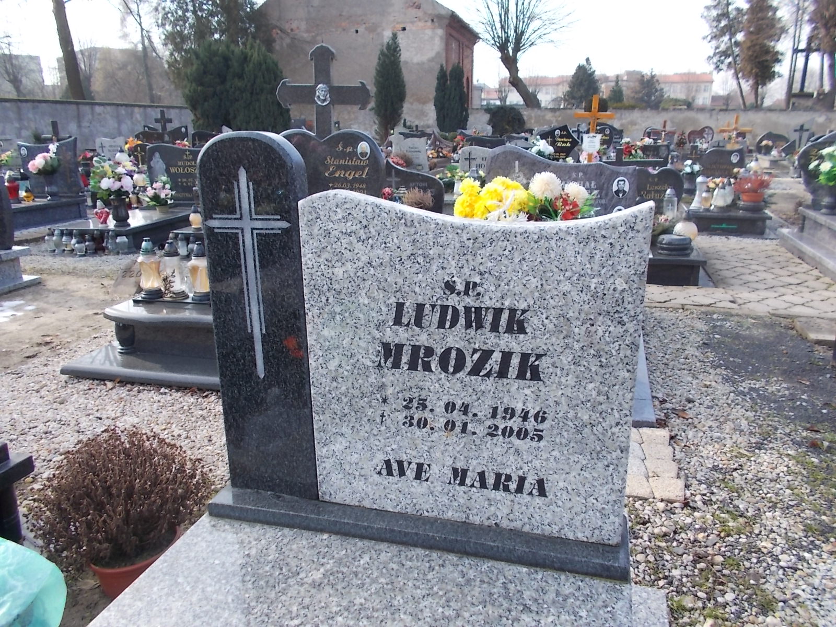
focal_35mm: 26
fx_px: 628
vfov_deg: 53.1
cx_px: 418
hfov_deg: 67.3
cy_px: 314
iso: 80
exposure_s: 1/200
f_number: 3.2
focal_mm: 4.6
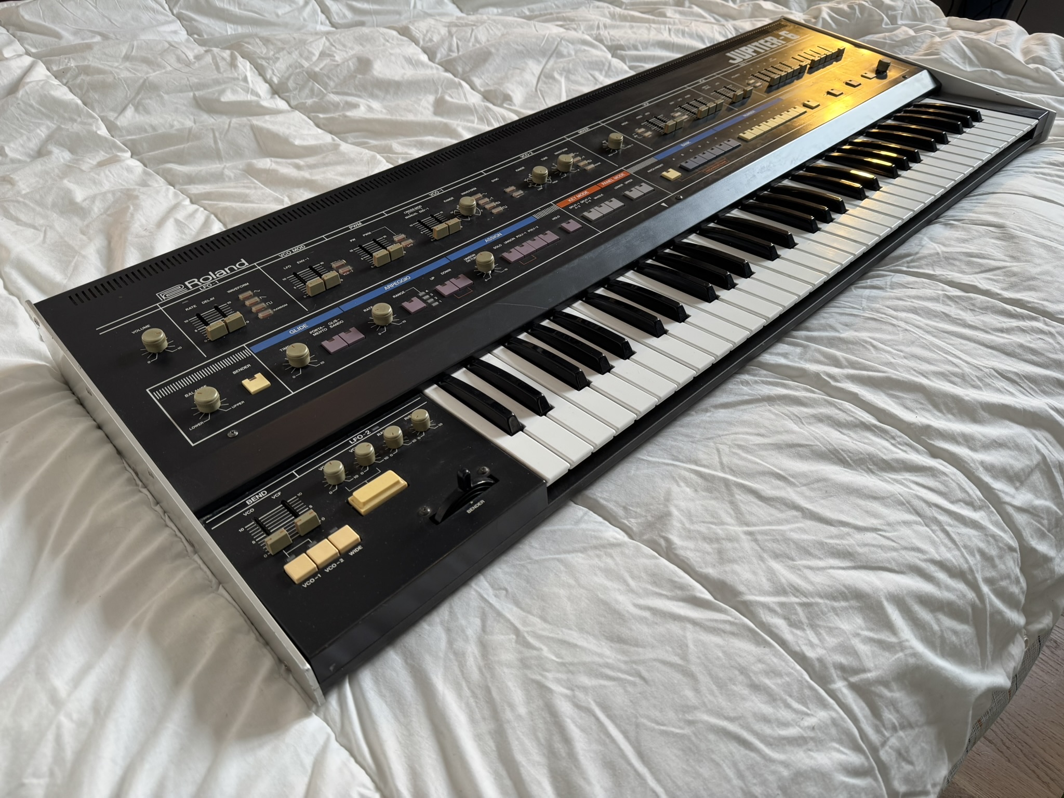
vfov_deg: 56.8
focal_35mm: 24
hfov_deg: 71.6
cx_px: 532
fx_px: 738
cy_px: 399
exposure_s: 1/50
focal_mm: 6.76
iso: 160
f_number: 1.78
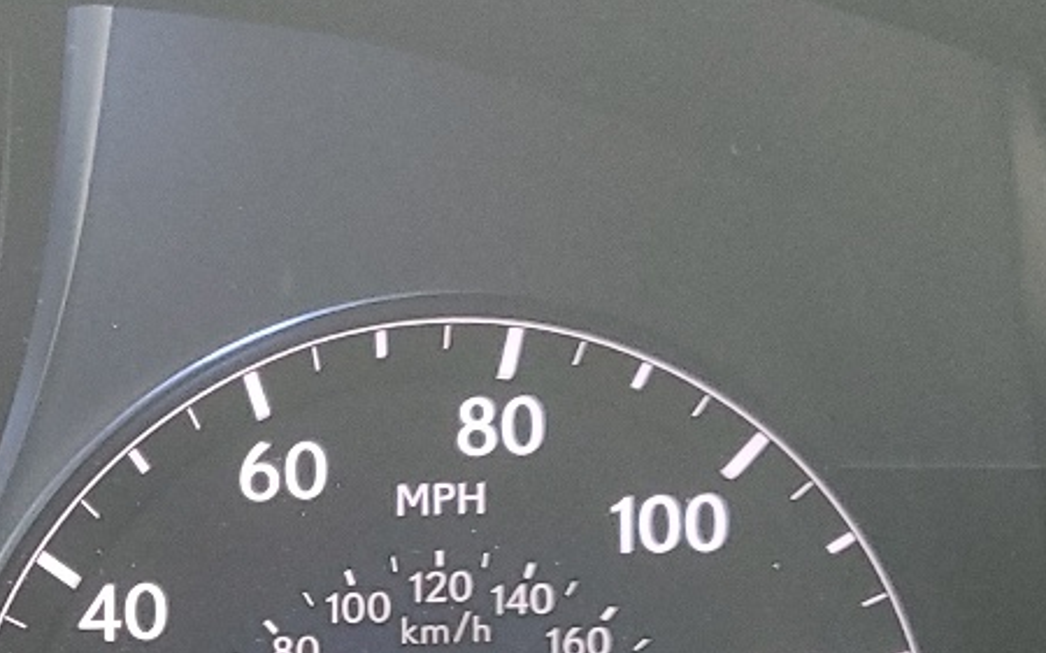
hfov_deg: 19.7
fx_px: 2793
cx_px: -274
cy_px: 785
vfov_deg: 13.0
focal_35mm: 98
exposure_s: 1/50
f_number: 1.5
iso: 136
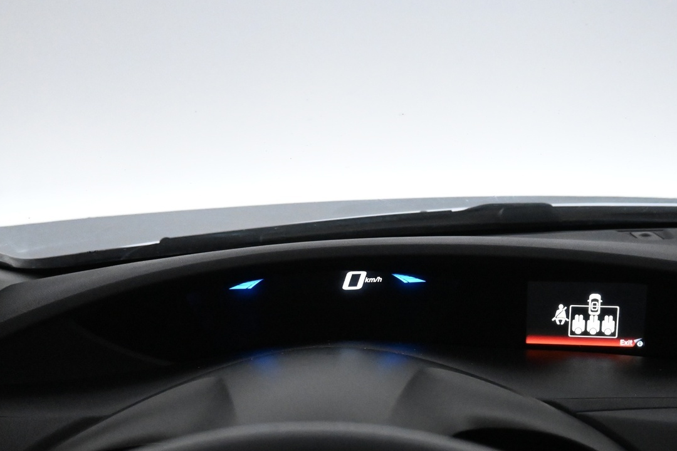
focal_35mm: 43
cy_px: 304
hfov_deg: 45.5
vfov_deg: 31.1
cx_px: 398
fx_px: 804
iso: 6400
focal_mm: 19
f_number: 3.8
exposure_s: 1/500
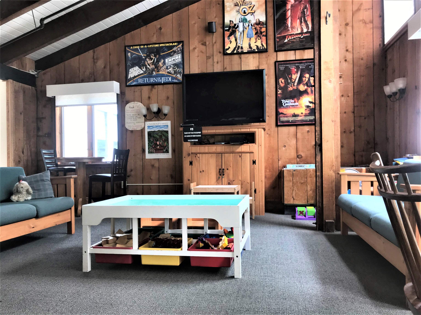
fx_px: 341
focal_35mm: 28
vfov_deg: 49.7
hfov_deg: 63.4
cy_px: 158
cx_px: 210
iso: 25
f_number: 1.8
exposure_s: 1/30
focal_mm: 3.99
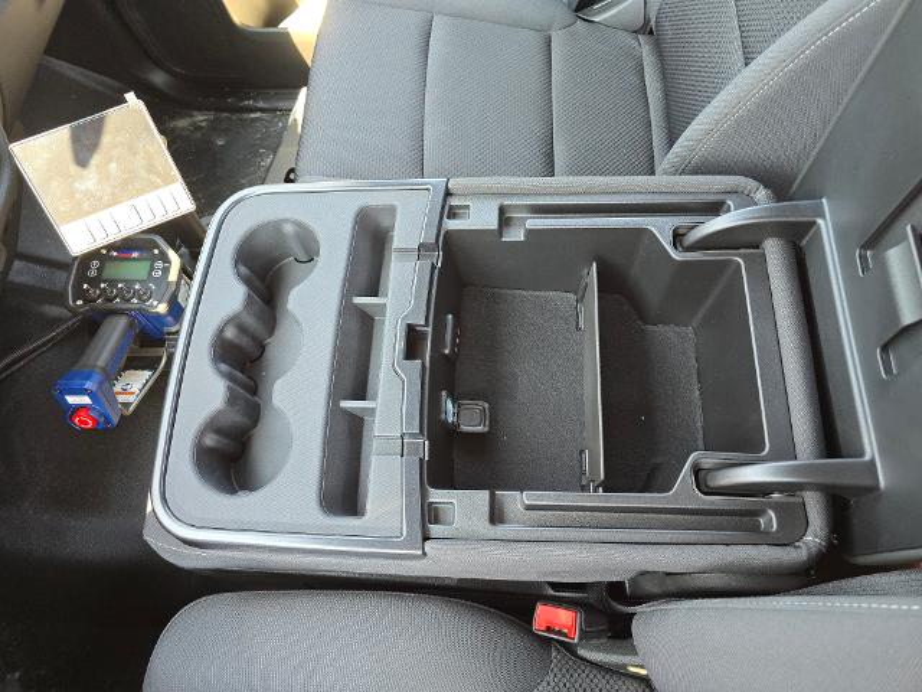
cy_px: 346
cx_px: 461
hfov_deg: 73.9
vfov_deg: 58.9
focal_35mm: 23
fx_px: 613
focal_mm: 6.3
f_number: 1.7
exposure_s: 1/120
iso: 160
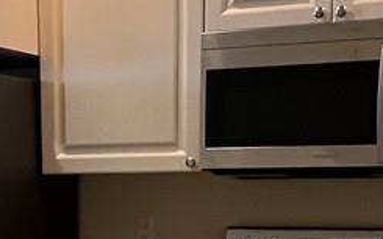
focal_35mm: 90
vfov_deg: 13.5
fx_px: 939
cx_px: 97
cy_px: 373
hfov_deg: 22.8
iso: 200
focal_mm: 1.57
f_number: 1.8
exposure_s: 1/60
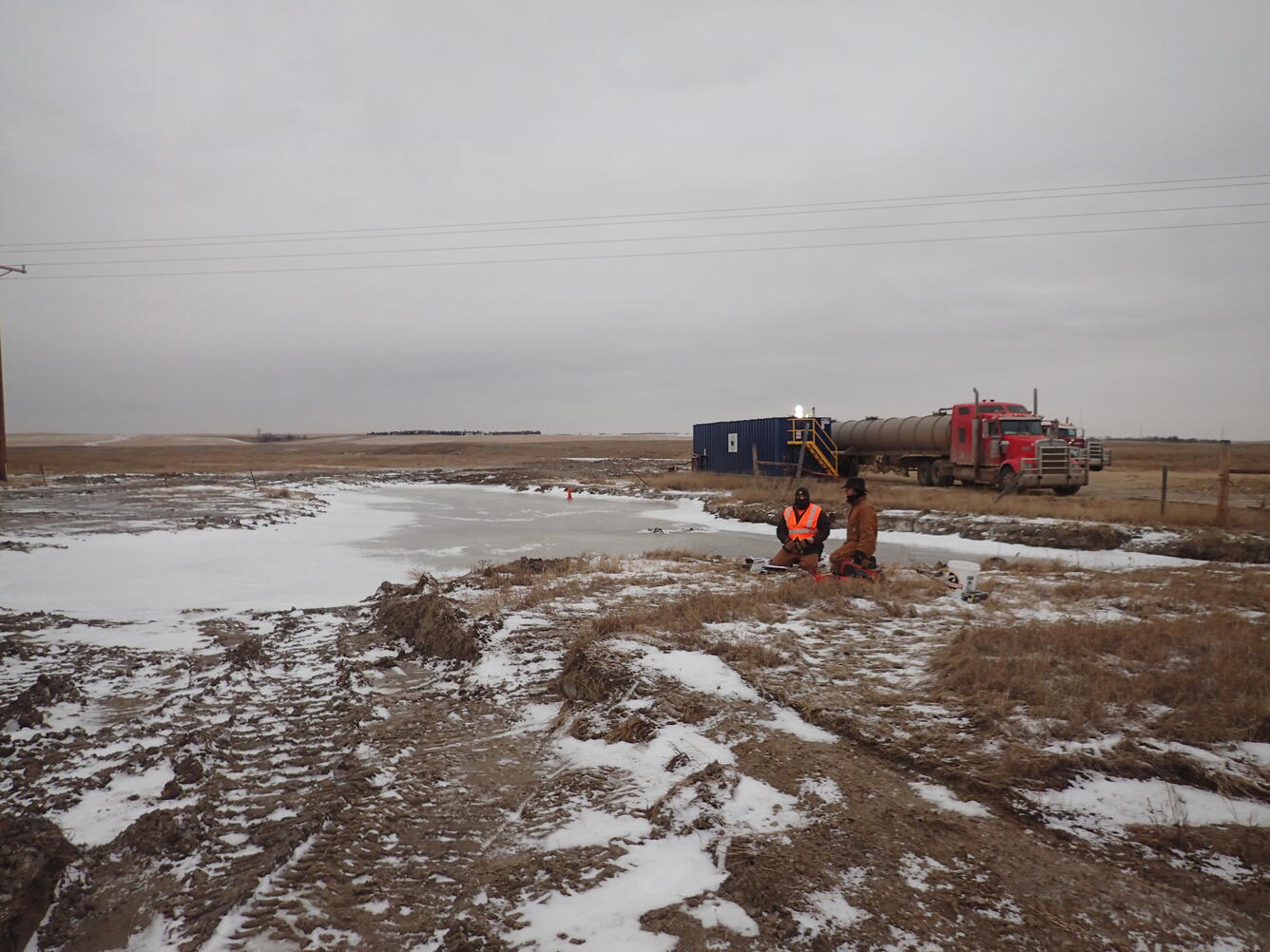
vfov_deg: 54.9
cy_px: 476
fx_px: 917
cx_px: 635
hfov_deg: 69.4
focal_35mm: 25
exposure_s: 1/800
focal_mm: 4.5
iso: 100
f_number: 2
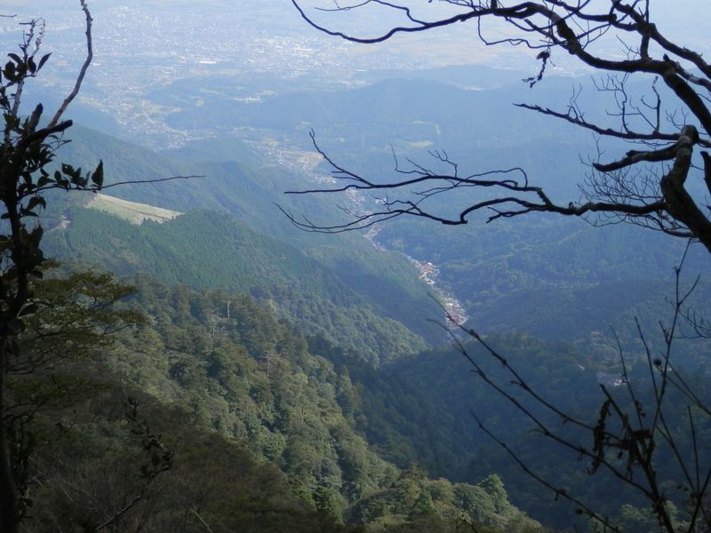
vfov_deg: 29.7
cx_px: 356
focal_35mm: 49
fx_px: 1006
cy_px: 266
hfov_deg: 38.9
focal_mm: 8.9
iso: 80
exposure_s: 1/500
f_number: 4
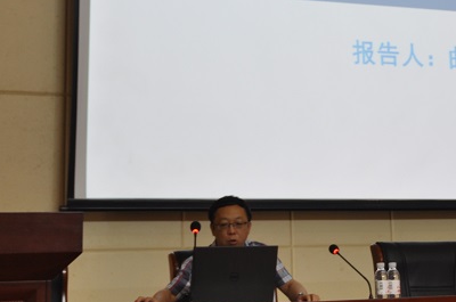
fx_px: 1152
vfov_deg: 14.8
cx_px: 367
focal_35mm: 91
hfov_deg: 22.1
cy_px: 47
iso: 320
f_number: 4
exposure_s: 1/15
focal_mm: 27
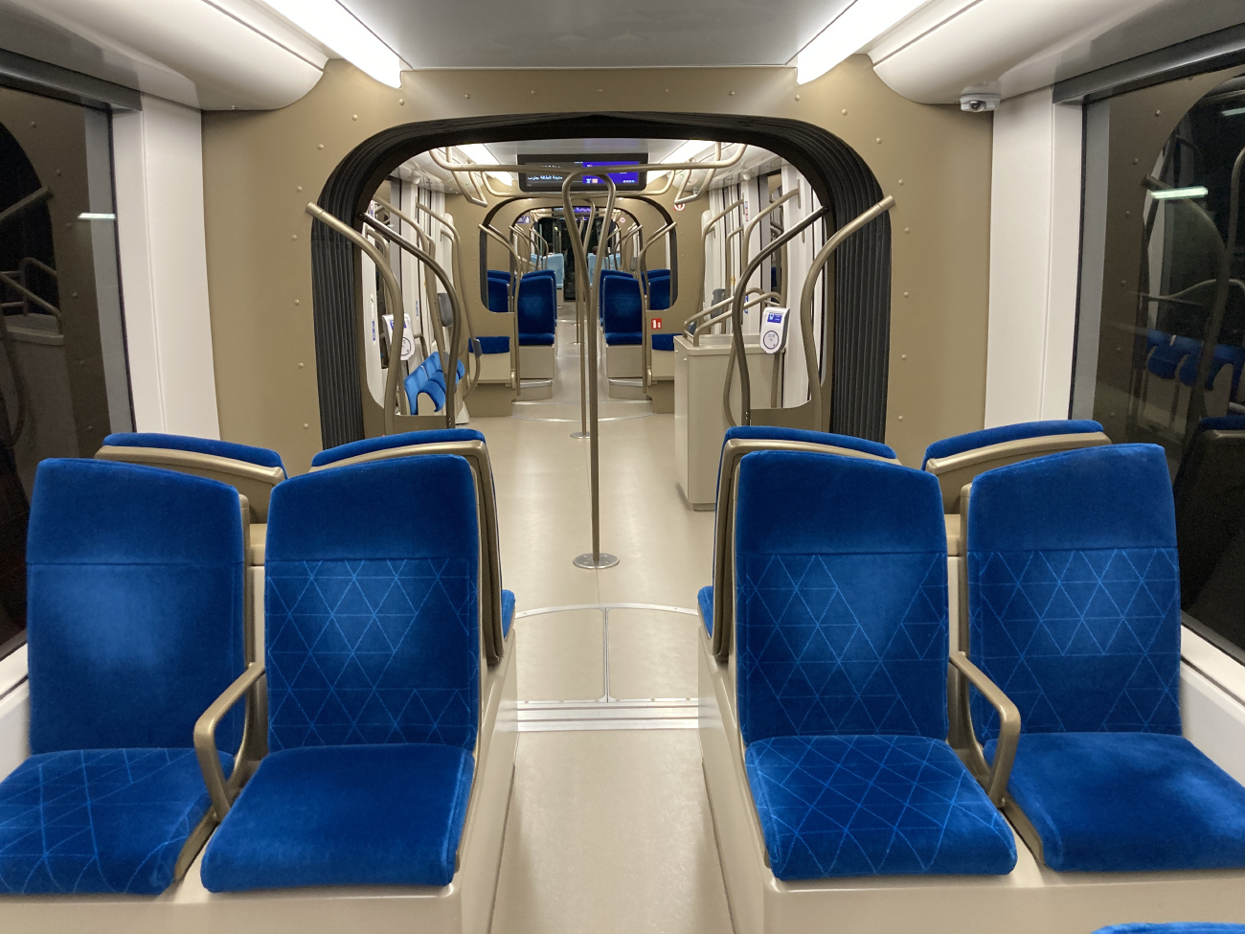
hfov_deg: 63.4
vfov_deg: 49.7
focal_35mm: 28
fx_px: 1007
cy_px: 467
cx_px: 622
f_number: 1.8
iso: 160
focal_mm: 3.99
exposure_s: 1/60
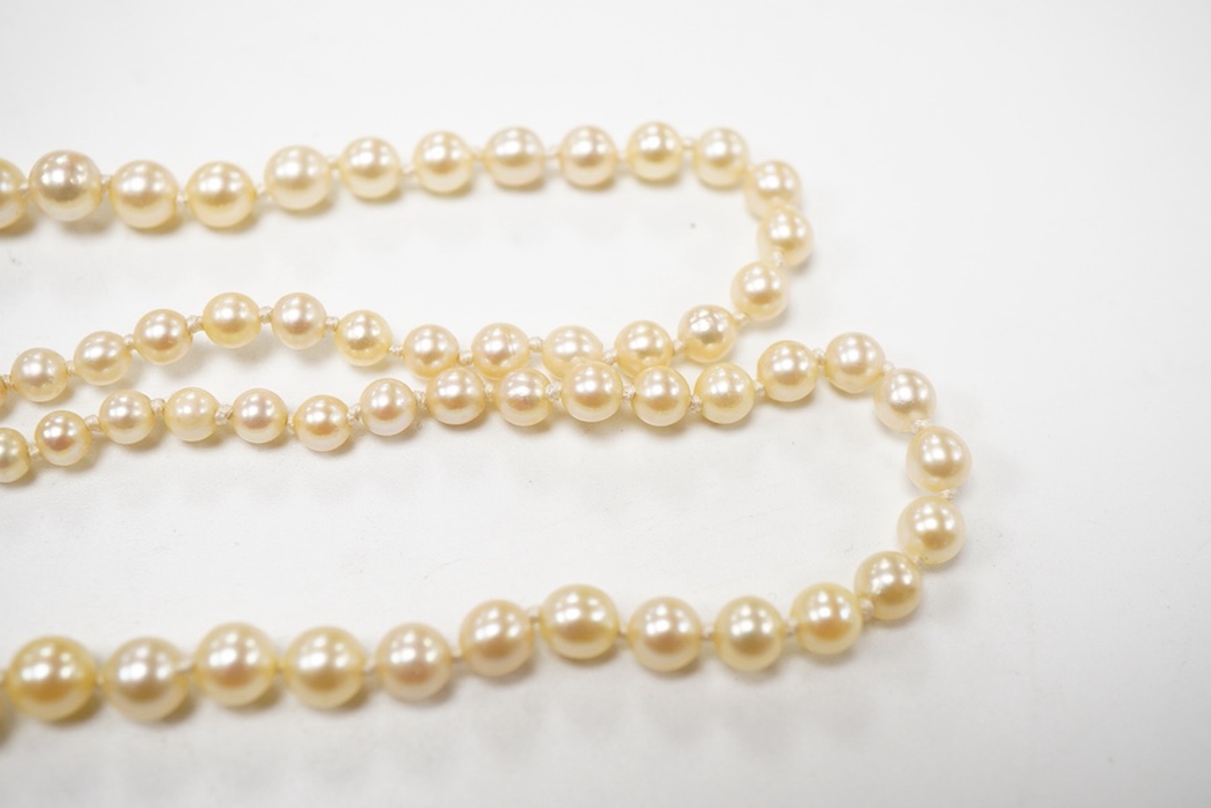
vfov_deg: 29.9
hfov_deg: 43.6
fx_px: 1514
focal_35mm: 45
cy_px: 404
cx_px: 606
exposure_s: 1/125
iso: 1250
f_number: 9
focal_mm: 30
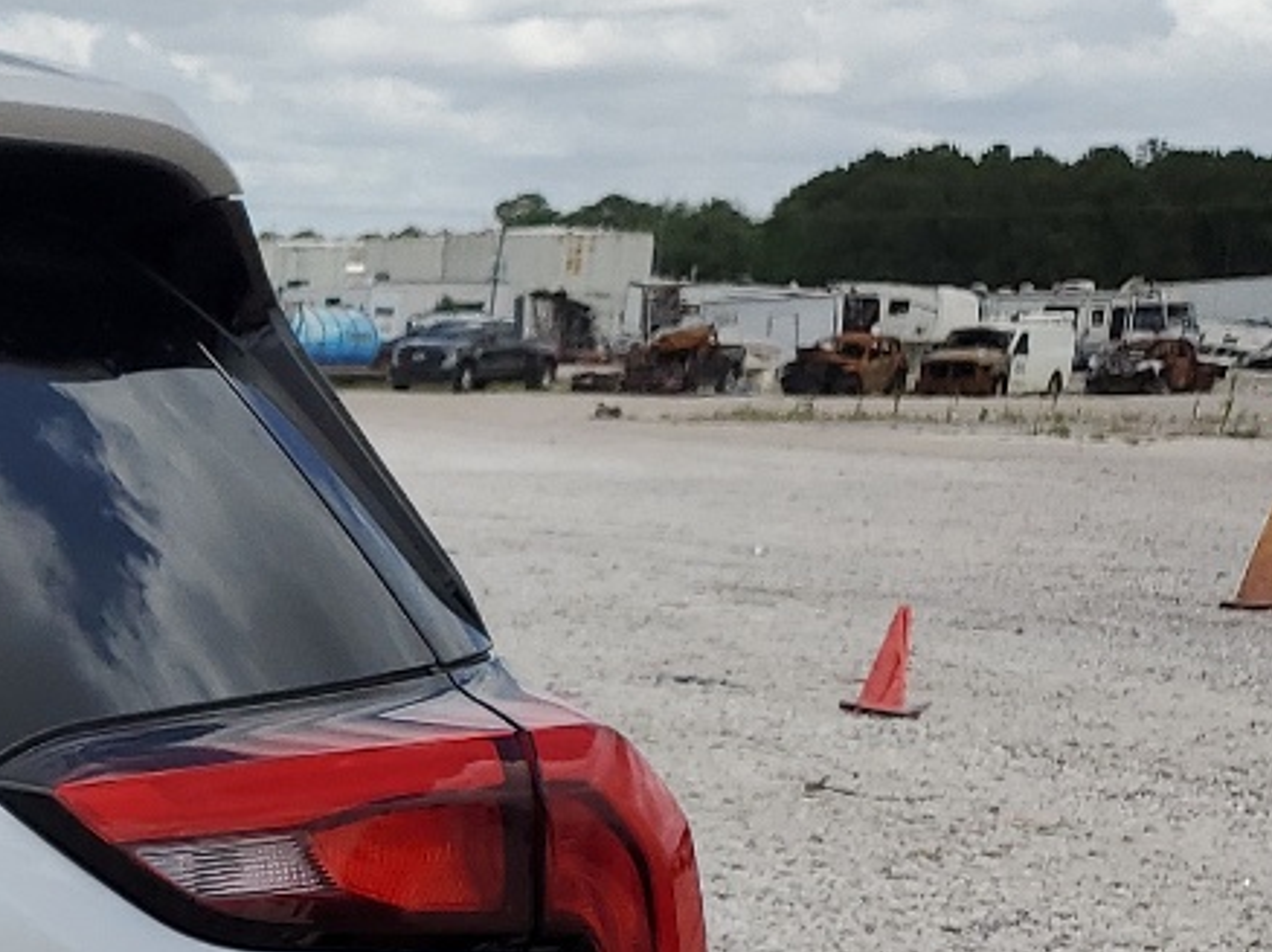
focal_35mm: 95
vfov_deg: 14.8
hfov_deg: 17.5
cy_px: 1289
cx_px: -883
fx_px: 3489
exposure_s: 1/5000
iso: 50
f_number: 1.5
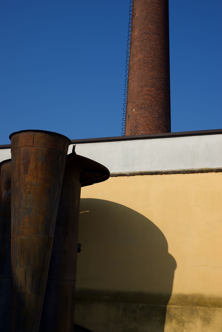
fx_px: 462
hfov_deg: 27.0
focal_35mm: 50
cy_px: 166
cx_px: 111
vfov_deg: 39.6
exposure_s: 1/320
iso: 100
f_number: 9
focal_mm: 50
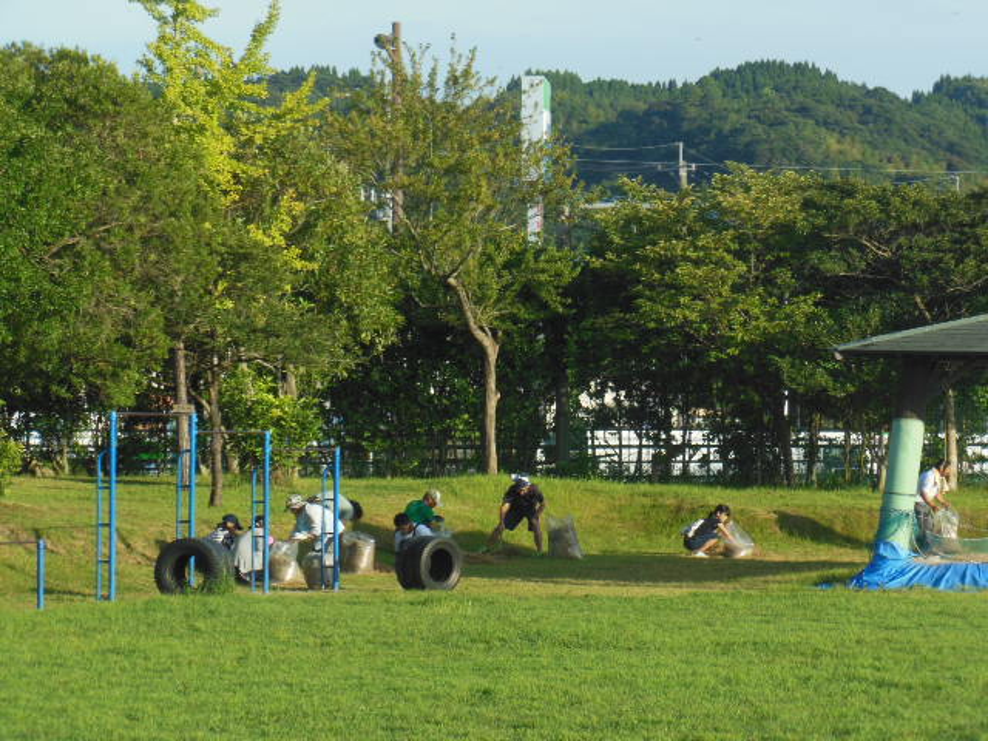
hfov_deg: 12.0
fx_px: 4709
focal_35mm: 165
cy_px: 370
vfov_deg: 9.0
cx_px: 494
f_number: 5.9
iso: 125
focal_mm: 29.5
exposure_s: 1/250
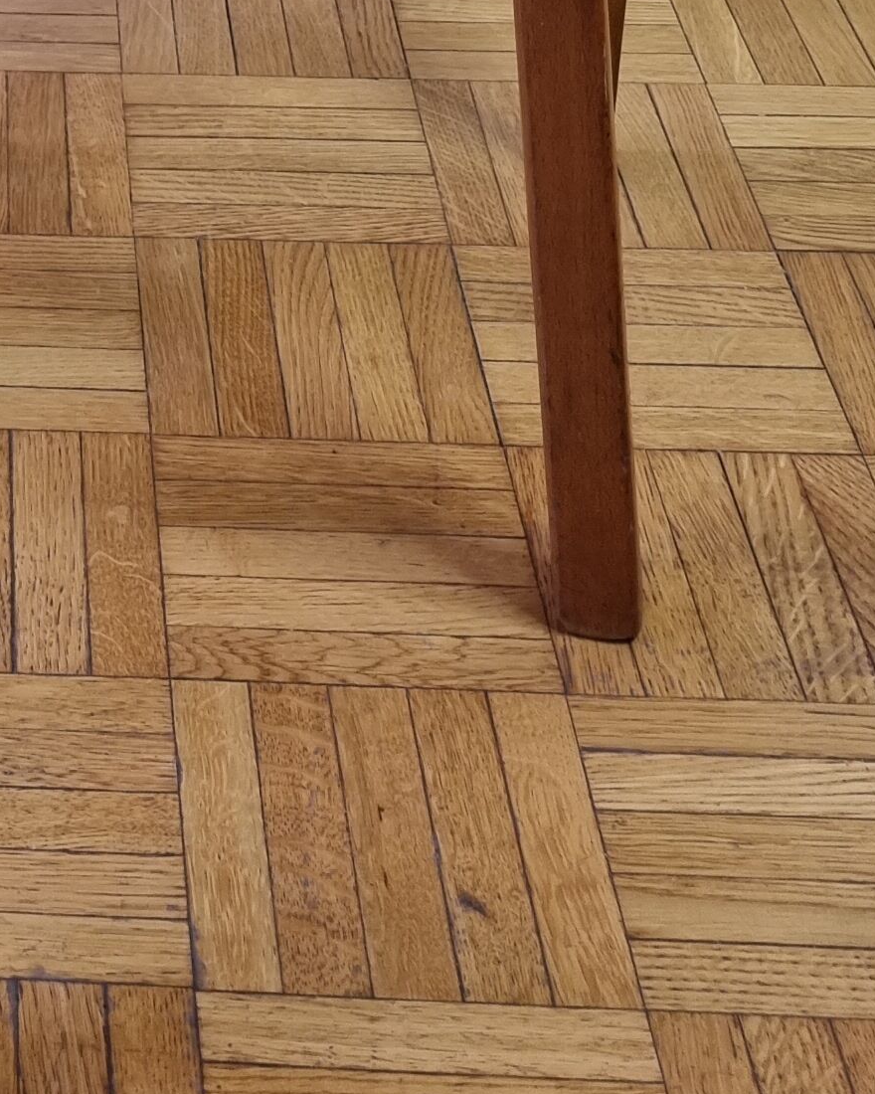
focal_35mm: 93
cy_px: -486
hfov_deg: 15.7
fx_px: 3010
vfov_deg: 18.5
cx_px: -251
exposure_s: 1/100
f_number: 1.8
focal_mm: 5.4
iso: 125
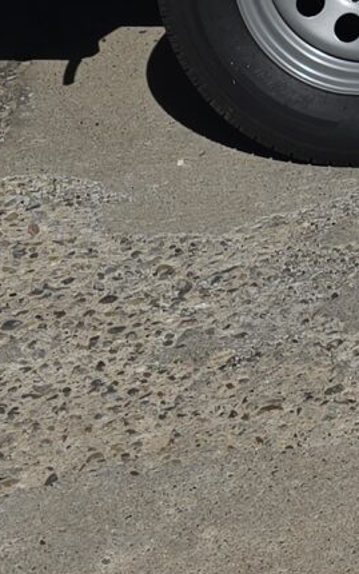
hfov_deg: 8.2
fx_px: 2268
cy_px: -641
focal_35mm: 145
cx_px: 924
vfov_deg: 12.4
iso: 12
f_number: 1.7
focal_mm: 6.3
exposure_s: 1/2593
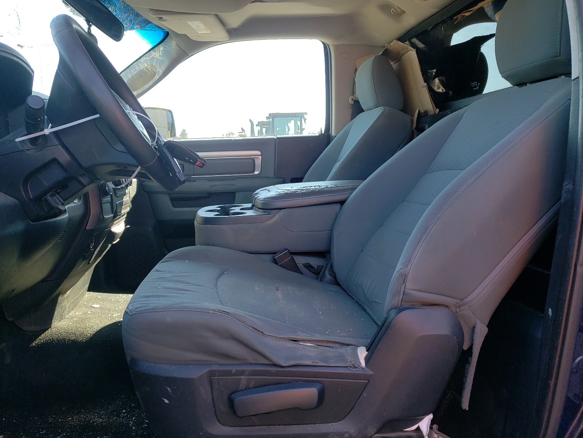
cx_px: 291
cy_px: 221
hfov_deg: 65.3
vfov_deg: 51.4
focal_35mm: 27
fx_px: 455
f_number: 1.5
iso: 50
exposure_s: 1/250
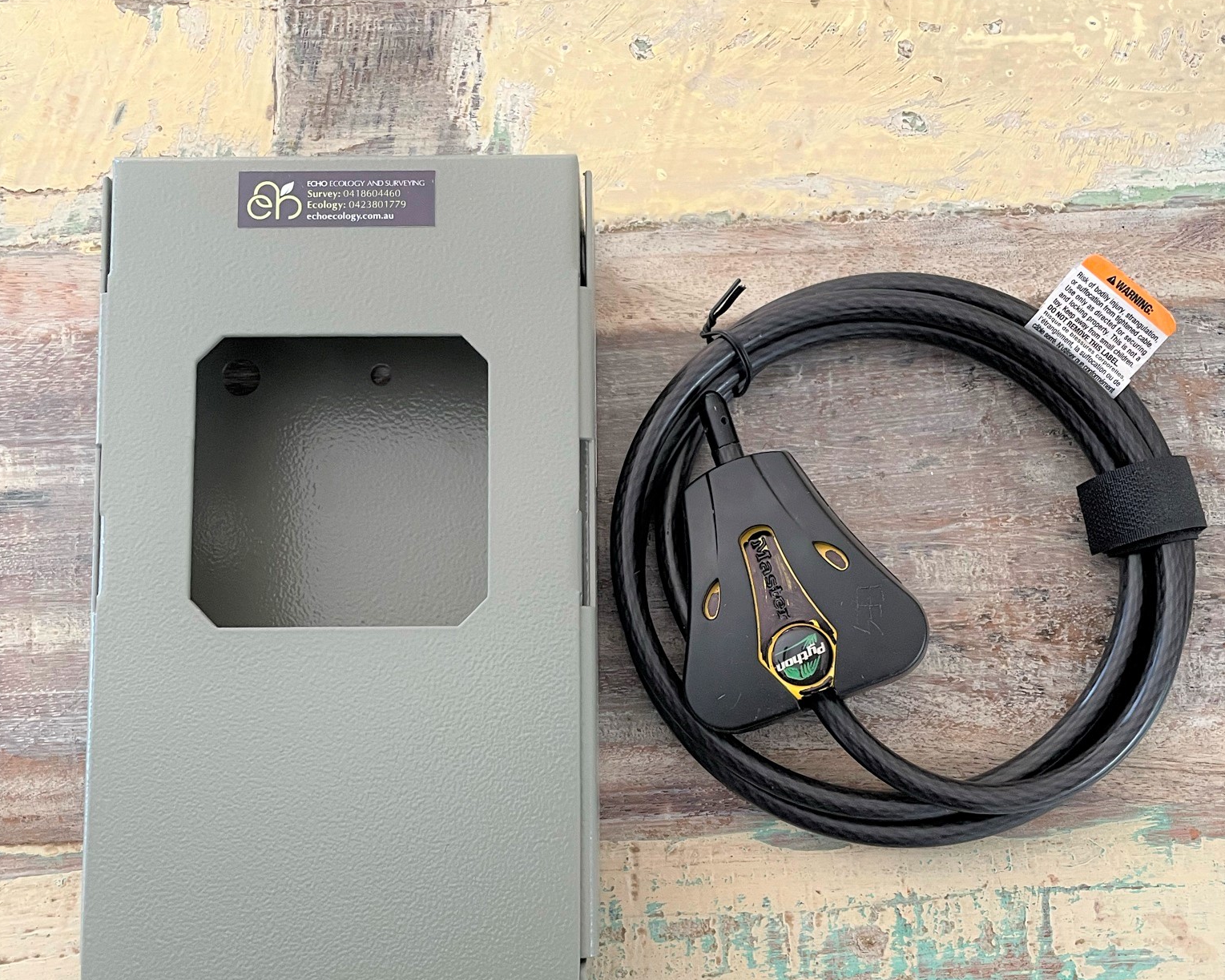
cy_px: 578
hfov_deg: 52.8
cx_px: 612
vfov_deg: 43.2
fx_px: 1233
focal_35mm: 34
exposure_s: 1/60
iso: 200
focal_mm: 4.2
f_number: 1.6
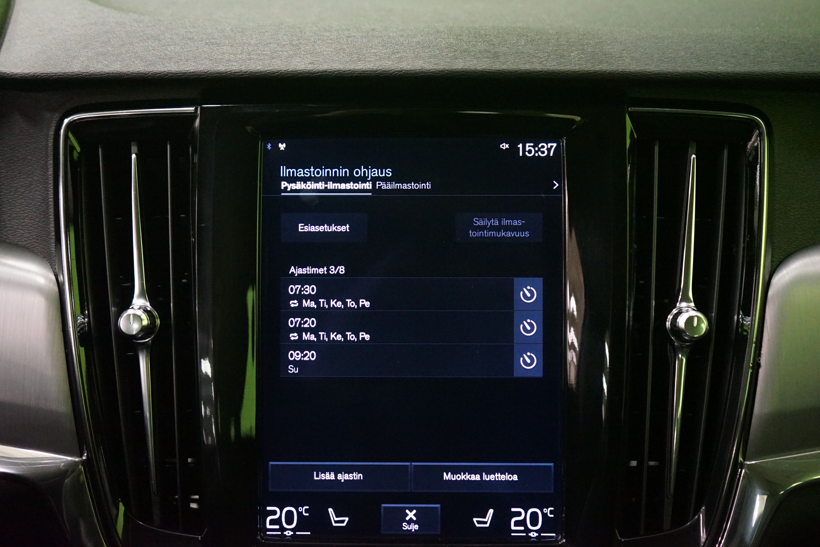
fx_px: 865
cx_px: 410
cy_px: 274
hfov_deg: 50.7
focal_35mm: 38
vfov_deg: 35.1
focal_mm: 38
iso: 6400
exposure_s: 1/20
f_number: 4
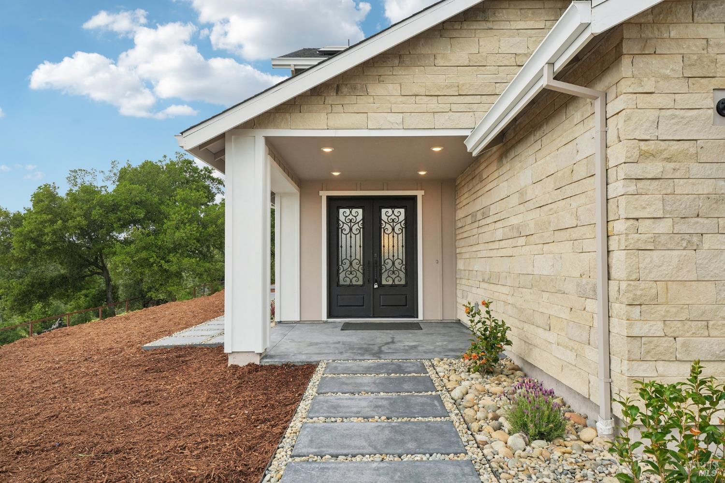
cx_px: 362
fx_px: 483
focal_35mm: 24
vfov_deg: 53.1
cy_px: 242
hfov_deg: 73.8
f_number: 8
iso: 640
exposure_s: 1/320
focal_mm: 24
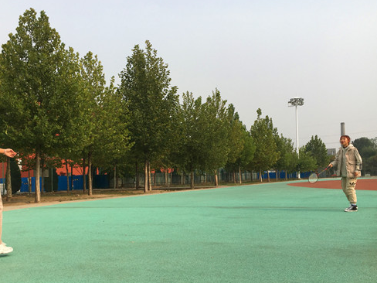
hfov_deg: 48.8
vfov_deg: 37.6
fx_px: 414
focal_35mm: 38
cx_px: 160
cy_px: 164
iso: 25
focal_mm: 4.15
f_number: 2.2
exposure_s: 1/2024
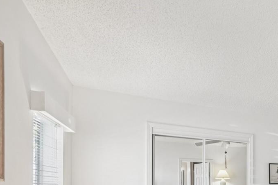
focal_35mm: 33
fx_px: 255
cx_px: 323
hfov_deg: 41.7
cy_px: 177
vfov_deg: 36.6
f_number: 8
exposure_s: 1/8
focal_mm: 14
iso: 400
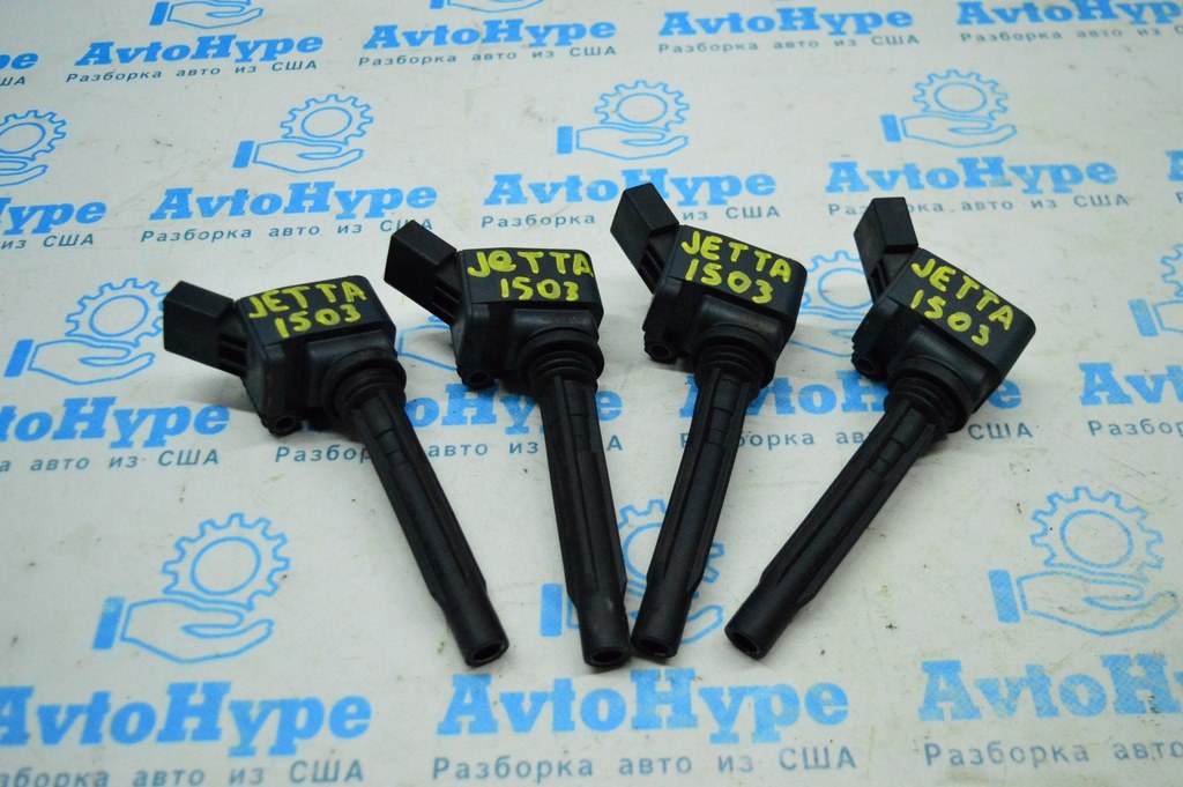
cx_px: 592
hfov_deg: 49.6
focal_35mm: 39
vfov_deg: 34.2
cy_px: 394
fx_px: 1281
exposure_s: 1/1000
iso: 6400
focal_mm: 26
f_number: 4
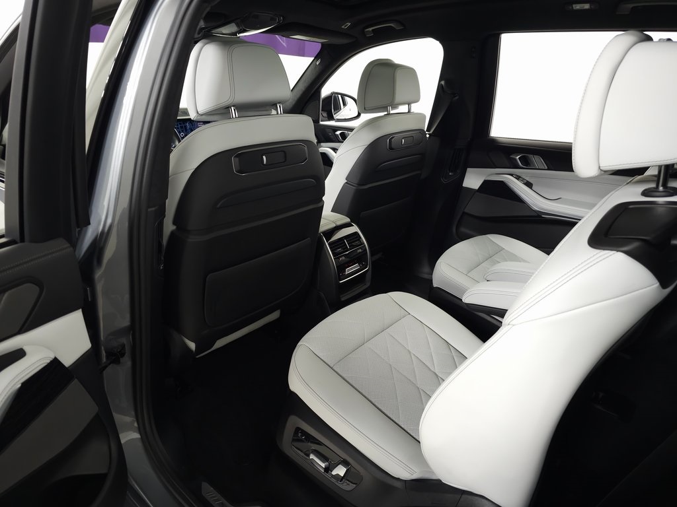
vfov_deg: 58.9
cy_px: 254
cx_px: 338
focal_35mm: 23
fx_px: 450
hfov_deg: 73.9
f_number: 1.7
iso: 200
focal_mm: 6.3
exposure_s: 1/60
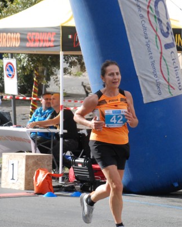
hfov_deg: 9.1
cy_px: 114
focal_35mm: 169
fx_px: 1137
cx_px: 119
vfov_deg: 11.4
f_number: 6.3
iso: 1000
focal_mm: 80
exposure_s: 1/1600
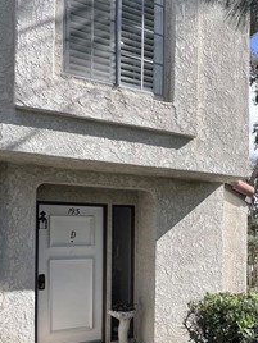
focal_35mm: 31
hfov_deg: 44.6
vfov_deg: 57.1
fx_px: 308
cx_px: 178
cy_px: 228
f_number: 1.8
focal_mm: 1.57
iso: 32
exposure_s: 1/943
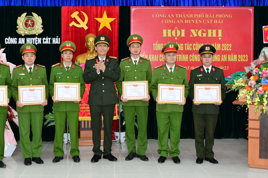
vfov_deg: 27.7
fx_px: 362
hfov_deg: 40.5
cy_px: 78
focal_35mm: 49
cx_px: 113
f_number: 2.8
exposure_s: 1/200
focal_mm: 27
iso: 640
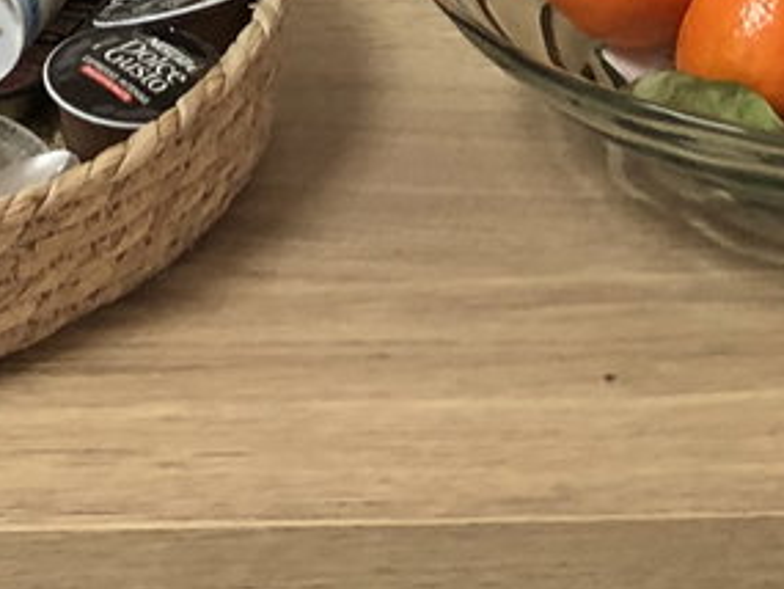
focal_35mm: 157
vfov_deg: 8.4
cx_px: 501
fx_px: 3557
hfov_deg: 12.6
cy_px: -966
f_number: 1.8
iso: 40
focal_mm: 3.99
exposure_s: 1/33
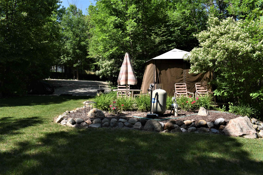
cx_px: 132
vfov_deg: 47.9
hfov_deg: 67.4
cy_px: 88
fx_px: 197
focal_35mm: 27
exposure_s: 1/60
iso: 125
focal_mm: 18
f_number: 16
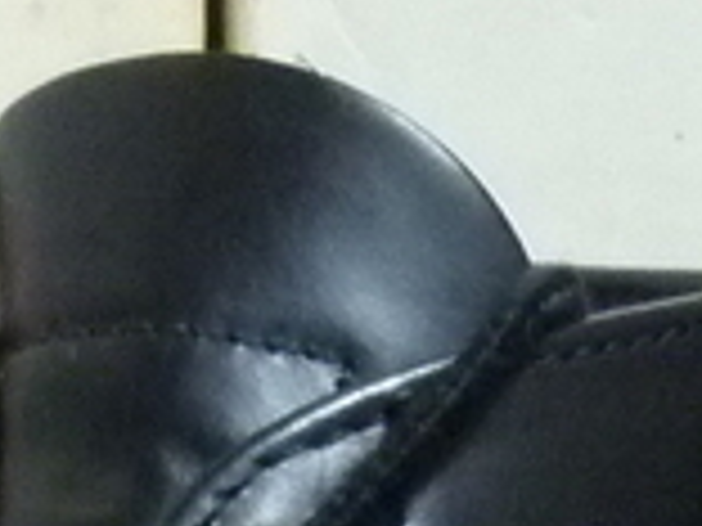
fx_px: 3894
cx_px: 32
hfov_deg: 10.2
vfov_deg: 6.8
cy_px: 1753
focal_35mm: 192
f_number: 3.3
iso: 400
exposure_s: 1/10
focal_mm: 4.5
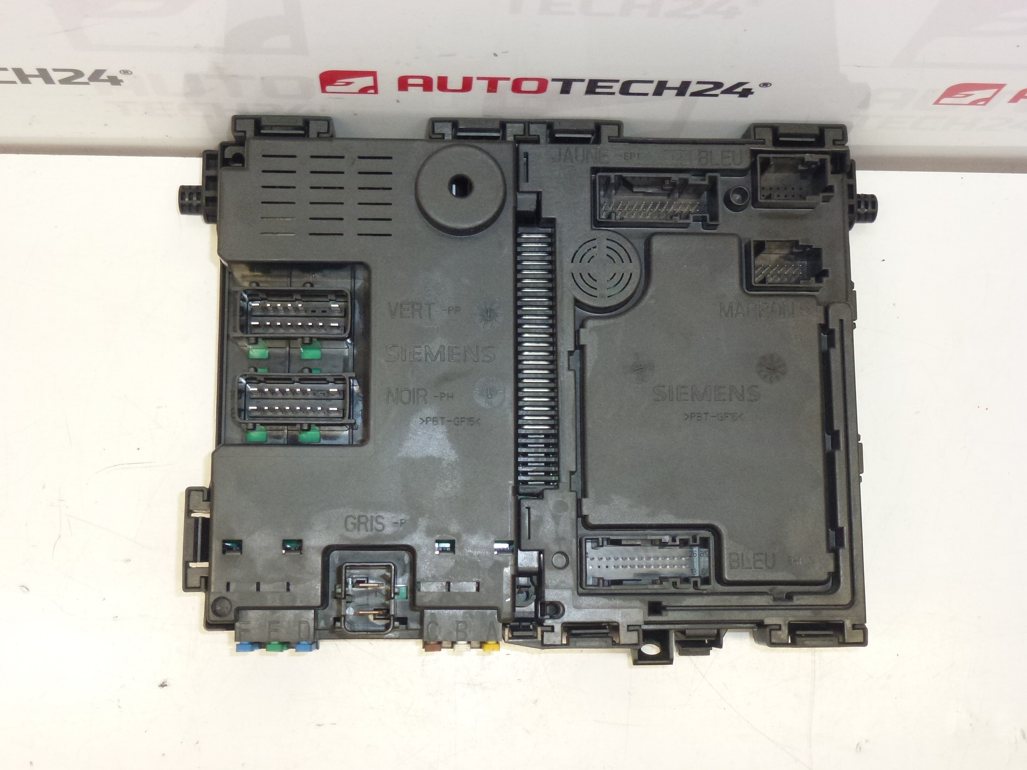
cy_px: 385
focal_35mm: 45
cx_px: 514
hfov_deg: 42.1
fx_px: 1335
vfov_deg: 32.2
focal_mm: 8
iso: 400
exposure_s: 1/100
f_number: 4
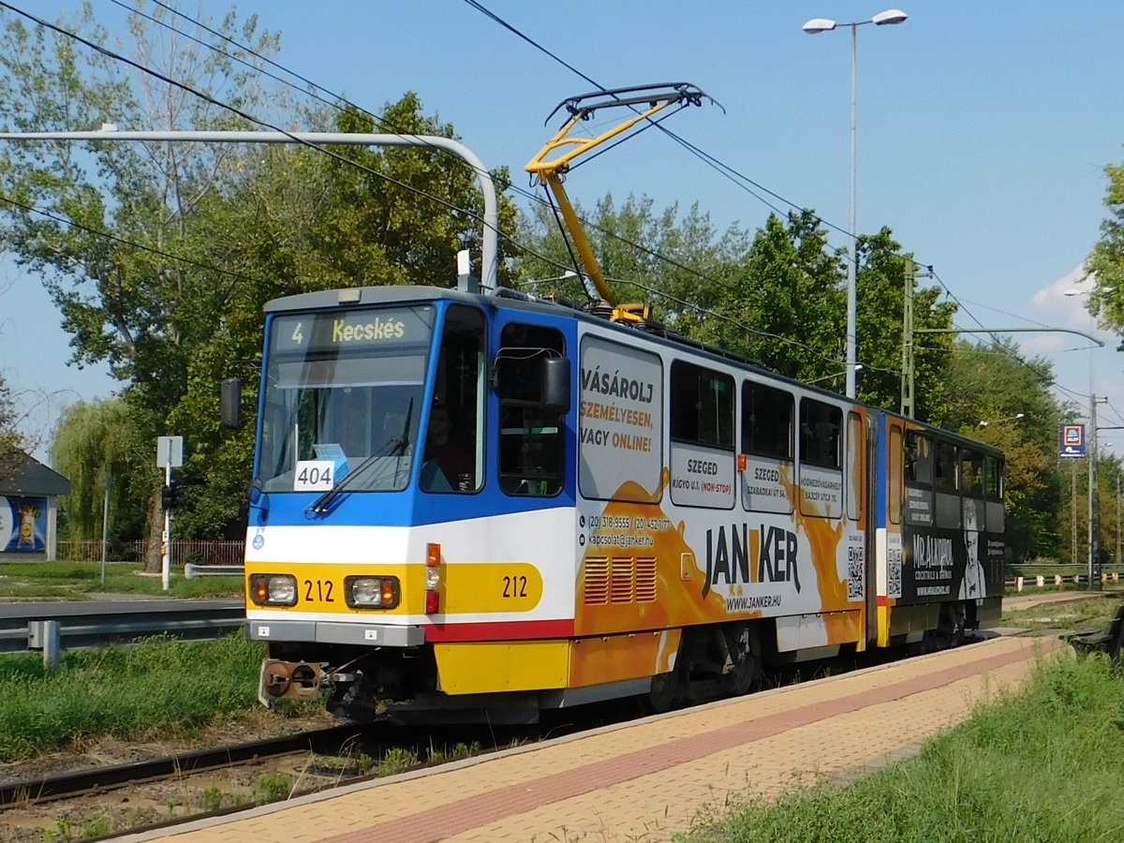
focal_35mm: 23
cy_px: 422
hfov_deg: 73.9
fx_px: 747
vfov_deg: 58.9
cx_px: 562
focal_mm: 4
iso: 125
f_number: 6
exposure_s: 1/640
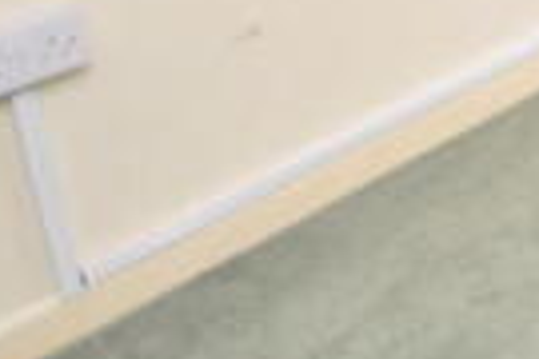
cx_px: 1224
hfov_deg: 16.2
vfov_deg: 14.7
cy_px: -401
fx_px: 1093
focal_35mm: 73
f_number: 4.5
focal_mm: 10
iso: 800
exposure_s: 1/160
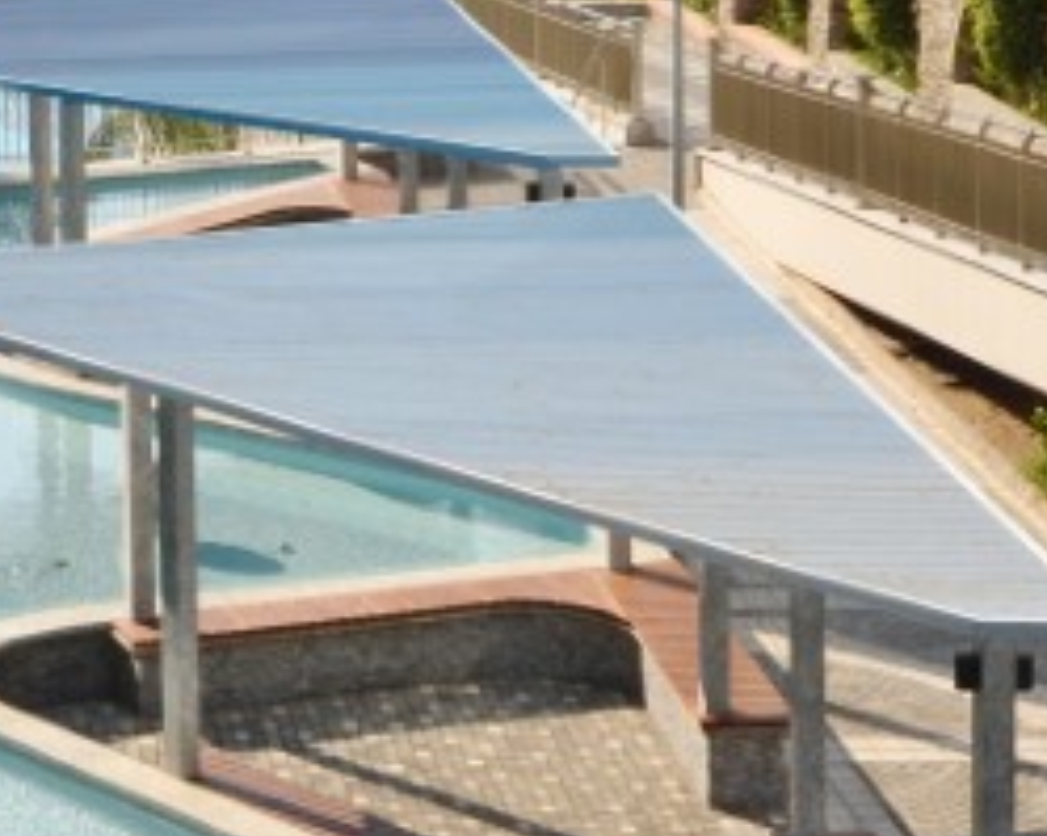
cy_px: -244
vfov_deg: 11.5
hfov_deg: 14.2
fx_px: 4058
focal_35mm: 131
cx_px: -244
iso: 100
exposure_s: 1/250
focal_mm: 20
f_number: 8
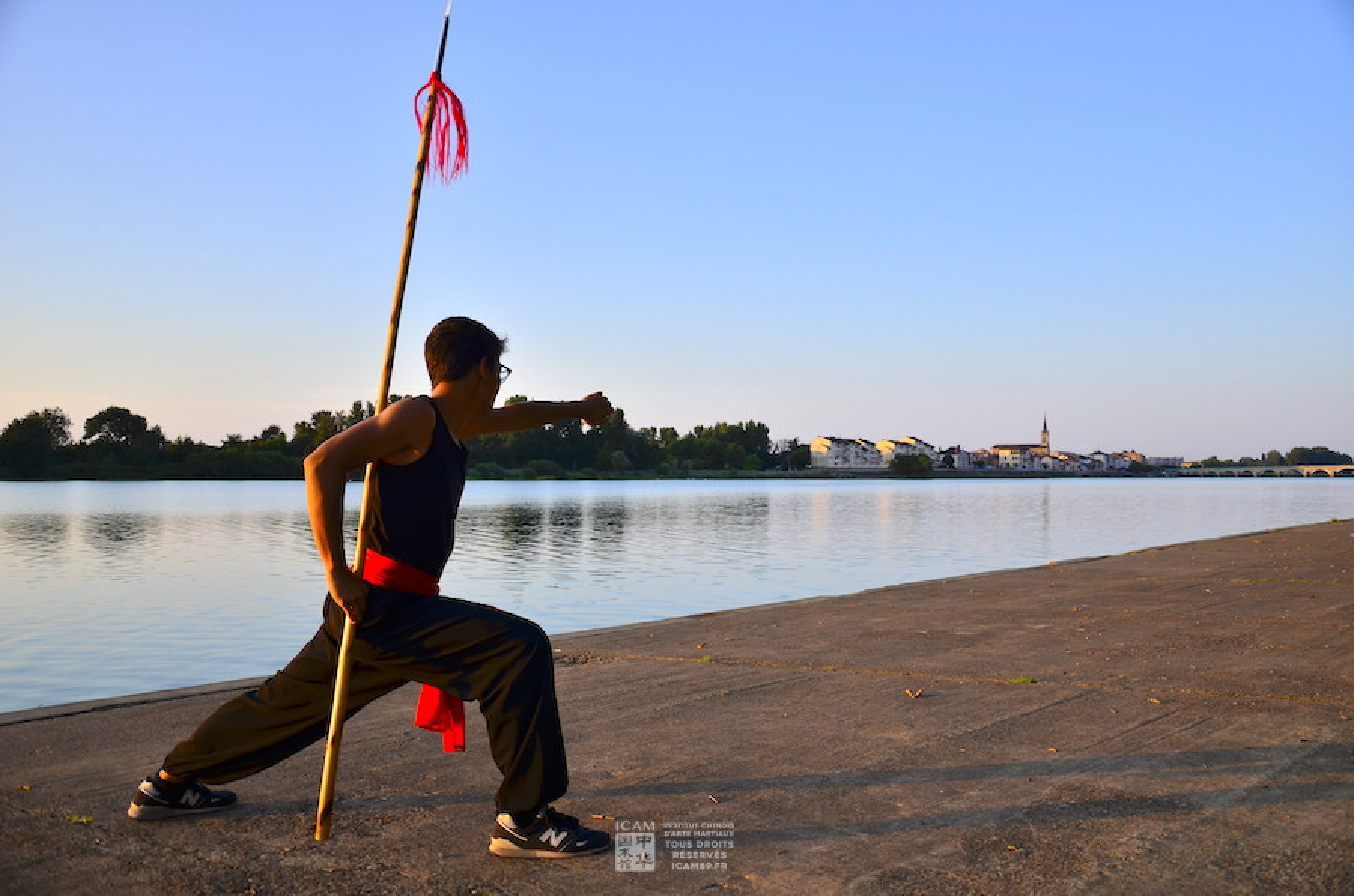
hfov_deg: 57.3
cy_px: 448
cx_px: 677
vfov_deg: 39.8
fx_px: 1239
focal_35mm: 33
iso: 160
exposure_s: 1/500
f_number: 3.8
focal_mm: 22
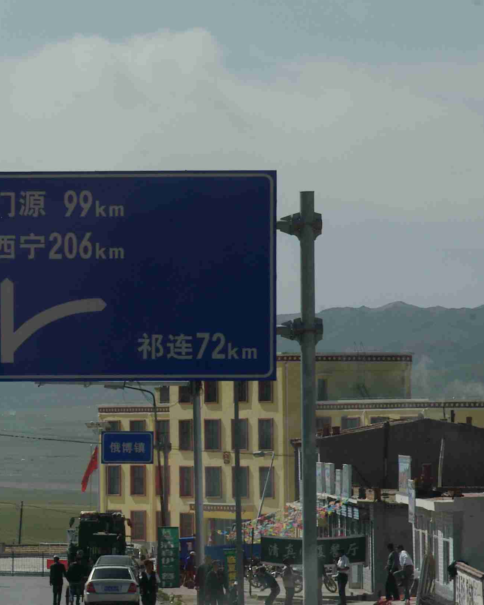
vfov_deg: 7.1
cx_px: -61
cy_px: 368
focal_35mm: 272
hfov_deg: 5.7
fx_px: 4867
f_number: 19
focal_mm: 105
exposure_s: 1/500
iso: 400
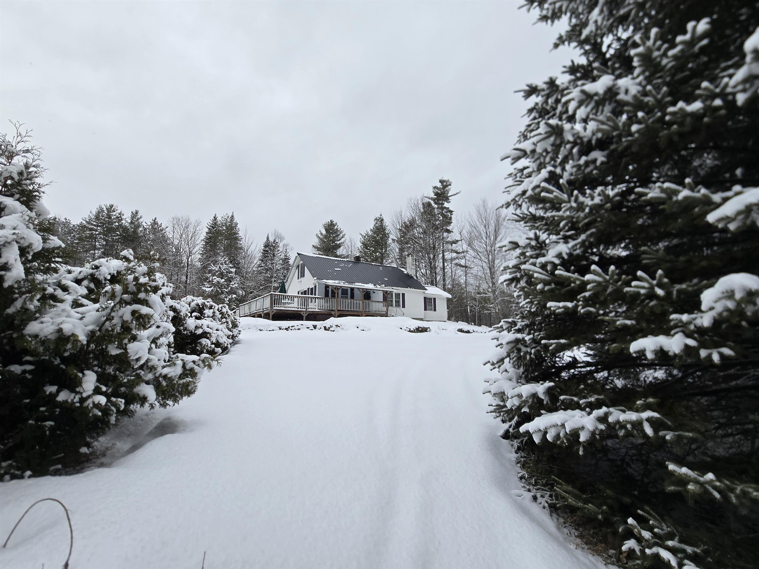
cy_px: 284
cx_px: 380
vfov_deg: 89.9
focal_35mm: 13
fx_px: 285
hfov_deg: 106.2
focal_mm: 2.2
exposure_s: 1/566
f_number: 2.2
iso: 50
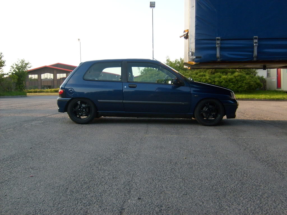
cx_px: 144
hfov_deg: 52.6
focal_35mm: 35
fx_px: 290
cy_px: 108
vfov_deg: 40.7
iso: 80
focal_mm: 5.8
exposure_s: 1/250
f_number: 2.8
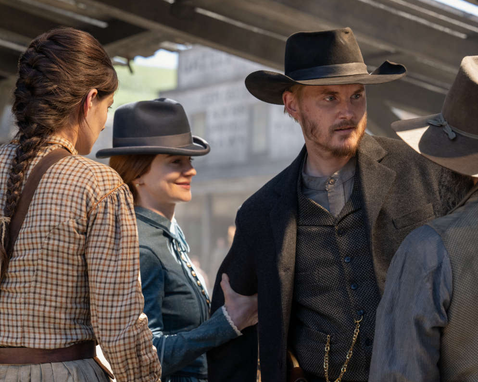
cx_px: 269
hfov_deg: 17.3
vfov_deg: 13.9
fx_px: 1570
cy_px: 191
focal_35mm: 111
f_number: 5.6
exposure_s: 1/640
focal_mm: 98
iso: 1000
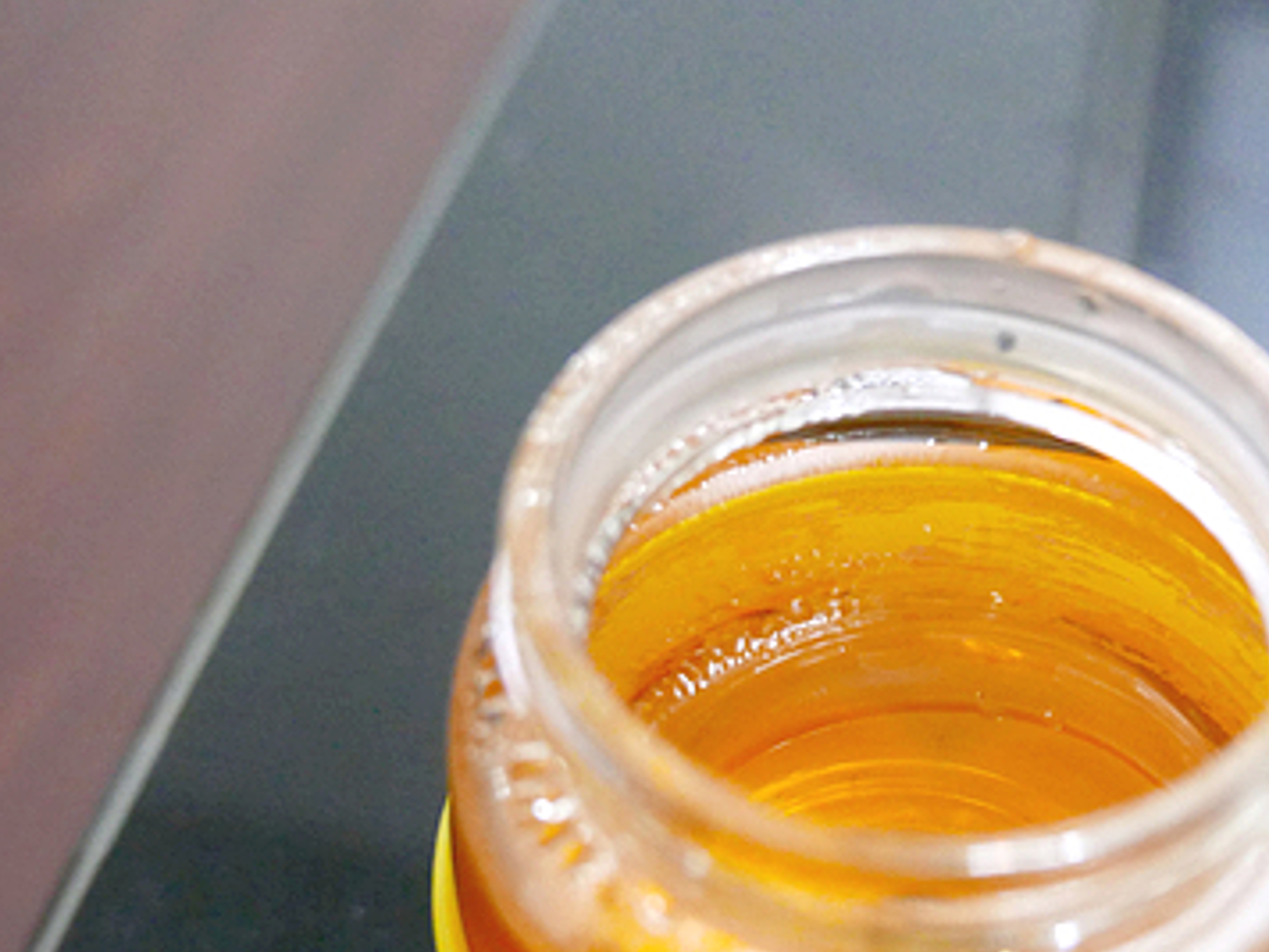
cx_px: 927
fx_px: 2383
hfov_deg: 29.4
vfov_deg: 22.4
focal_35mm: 65
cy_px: 702
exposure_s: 1/60
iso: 1600
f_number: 2.4
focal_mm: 16.5
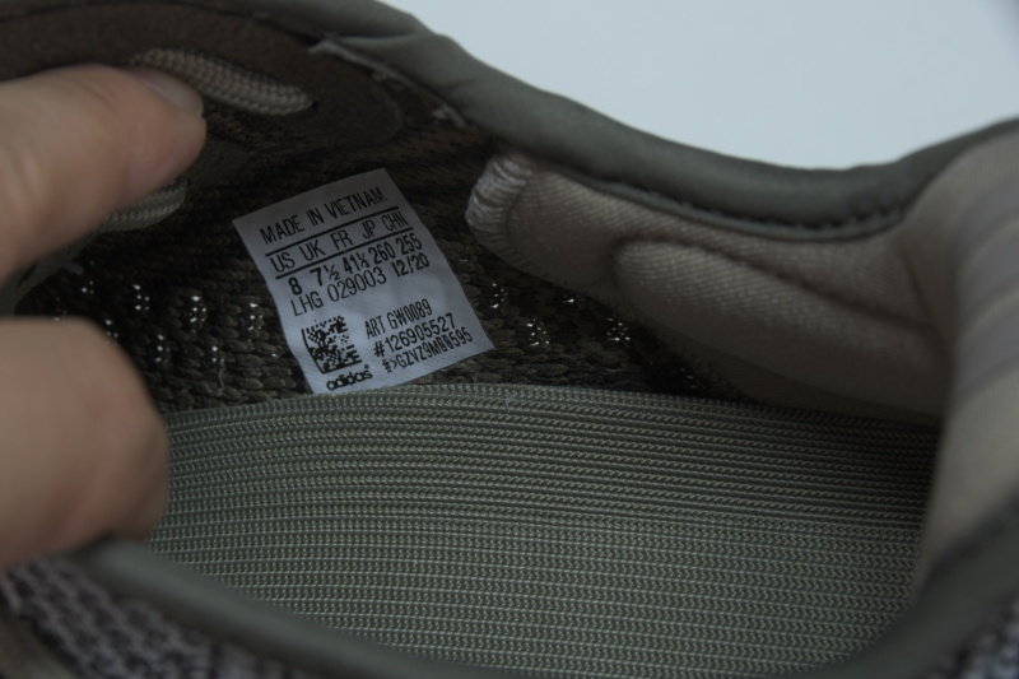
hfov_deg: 13.1
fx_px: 4443
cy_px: 340
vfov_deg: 8.7
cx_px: 510
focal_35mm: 157
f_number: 13
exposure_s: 1/250
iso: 200
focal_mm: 105
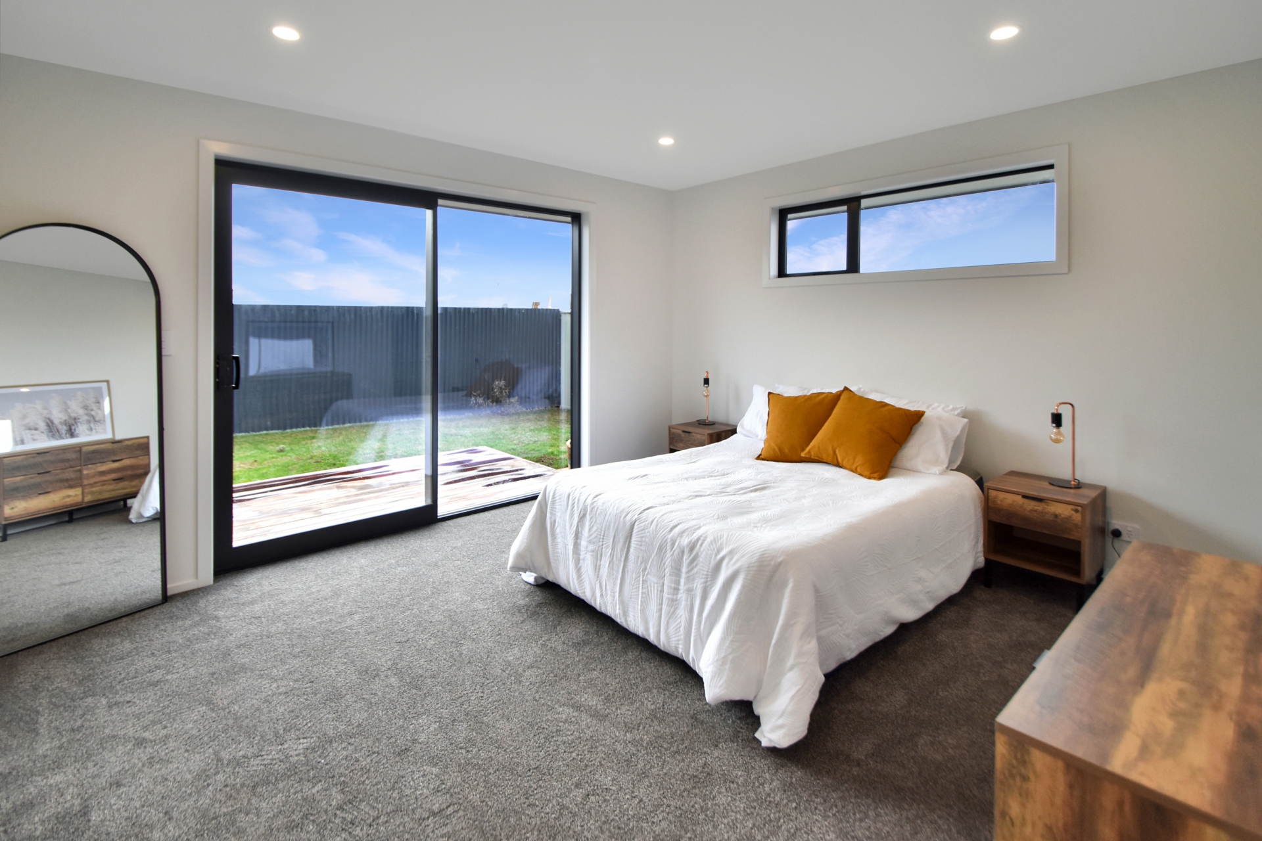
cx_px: 631
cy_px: 420
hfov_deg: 100.4
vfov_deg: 77.3
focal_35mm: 15
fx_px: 526
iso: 400
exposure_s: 1/160
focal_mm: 10
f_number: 6.3
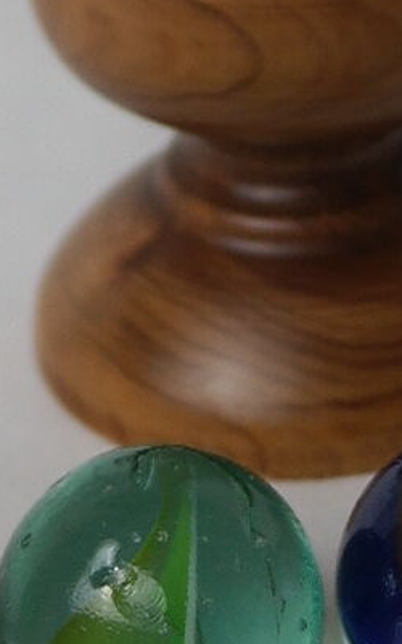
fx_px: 4382
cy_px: -923
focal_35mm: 250
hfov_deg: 5.2
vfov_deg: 7.8
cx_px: 379
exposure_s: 1/80
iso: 100
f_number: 3.5
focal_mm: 22
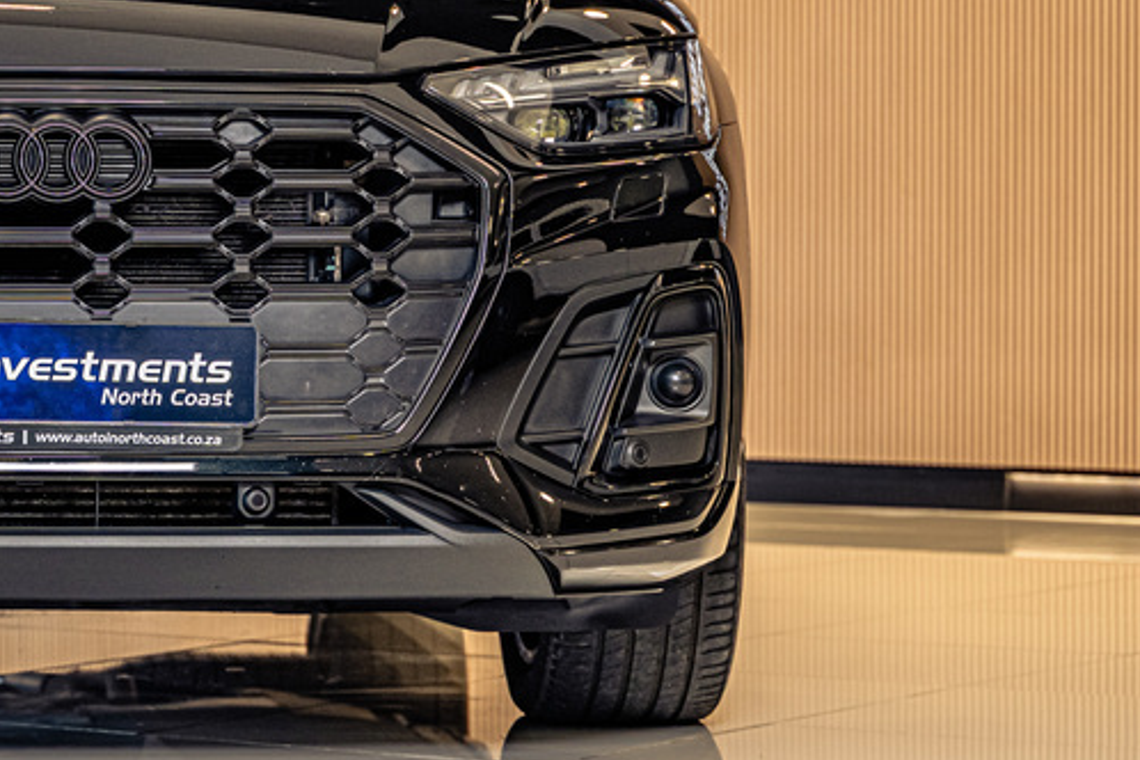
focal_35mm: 154
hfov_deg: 13.2
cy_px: 153
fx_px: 4876
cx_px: 33
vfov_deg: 8.9
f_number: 4
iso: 640
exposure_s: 1/125
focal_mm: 75
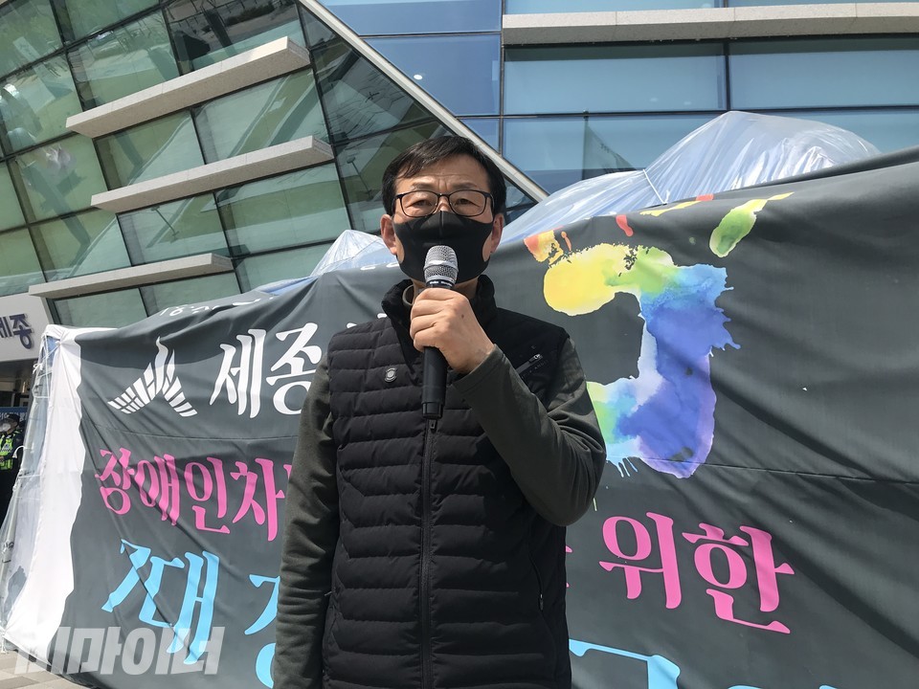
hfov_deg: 63.4
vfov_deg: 49.7
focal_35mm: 28
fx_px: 743
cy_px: 344
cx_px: 460
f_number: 1.8
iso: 20
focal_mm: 3.99
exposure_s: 1/1773
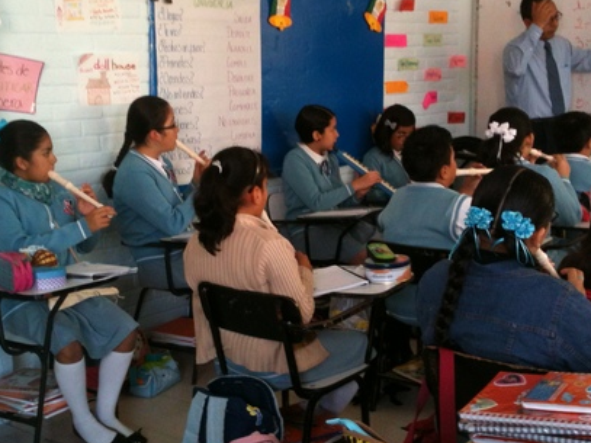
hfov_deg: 34.9
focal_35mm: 55
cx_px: 273
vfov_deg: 26.5
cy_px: 229
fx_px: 939
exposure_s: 1/15
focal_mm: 3.85
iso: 125
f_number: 2.8
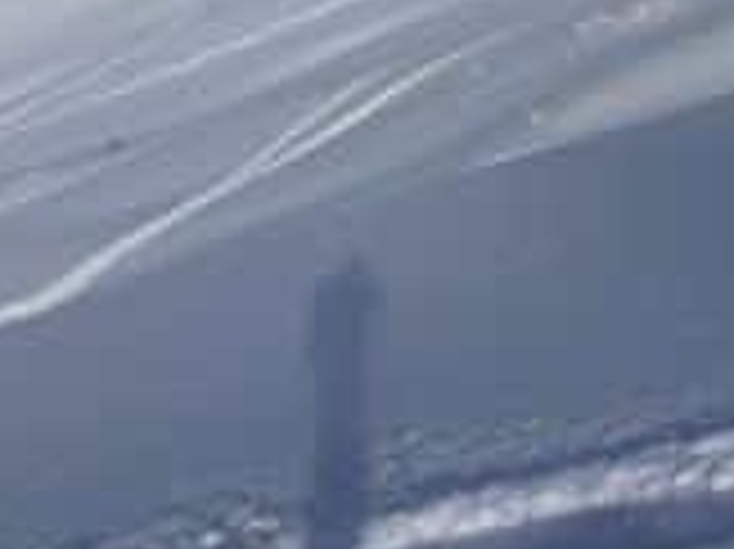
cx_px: 549
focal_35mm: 53
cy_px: 18
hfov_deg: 35.4
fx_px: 1123
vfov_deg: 26.2
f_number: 5.6
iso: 100
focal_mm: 4.3
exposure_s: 1/1000
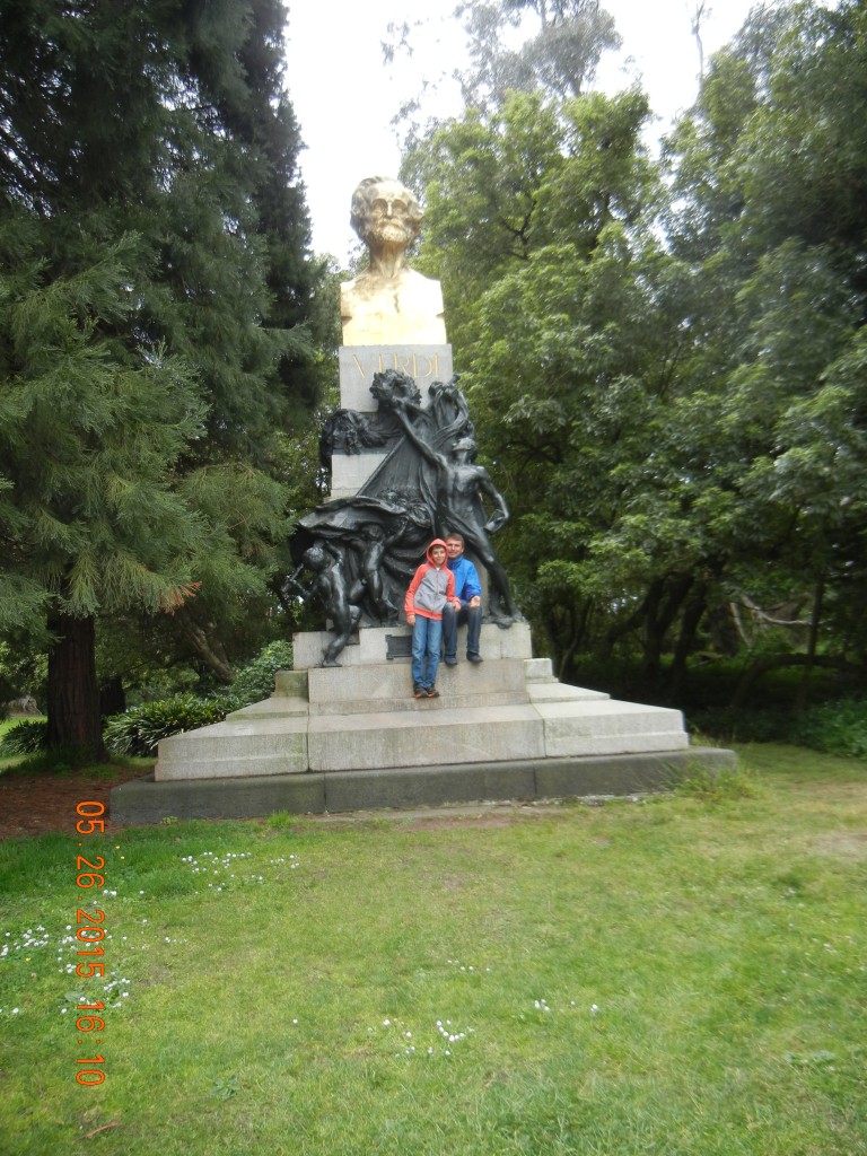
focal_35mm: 30
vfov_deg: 60.0
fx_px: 1002
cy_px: 578
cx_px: 434
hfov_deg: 46.8
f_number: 3.5
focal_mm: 5.4
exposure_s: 1/368
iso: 160
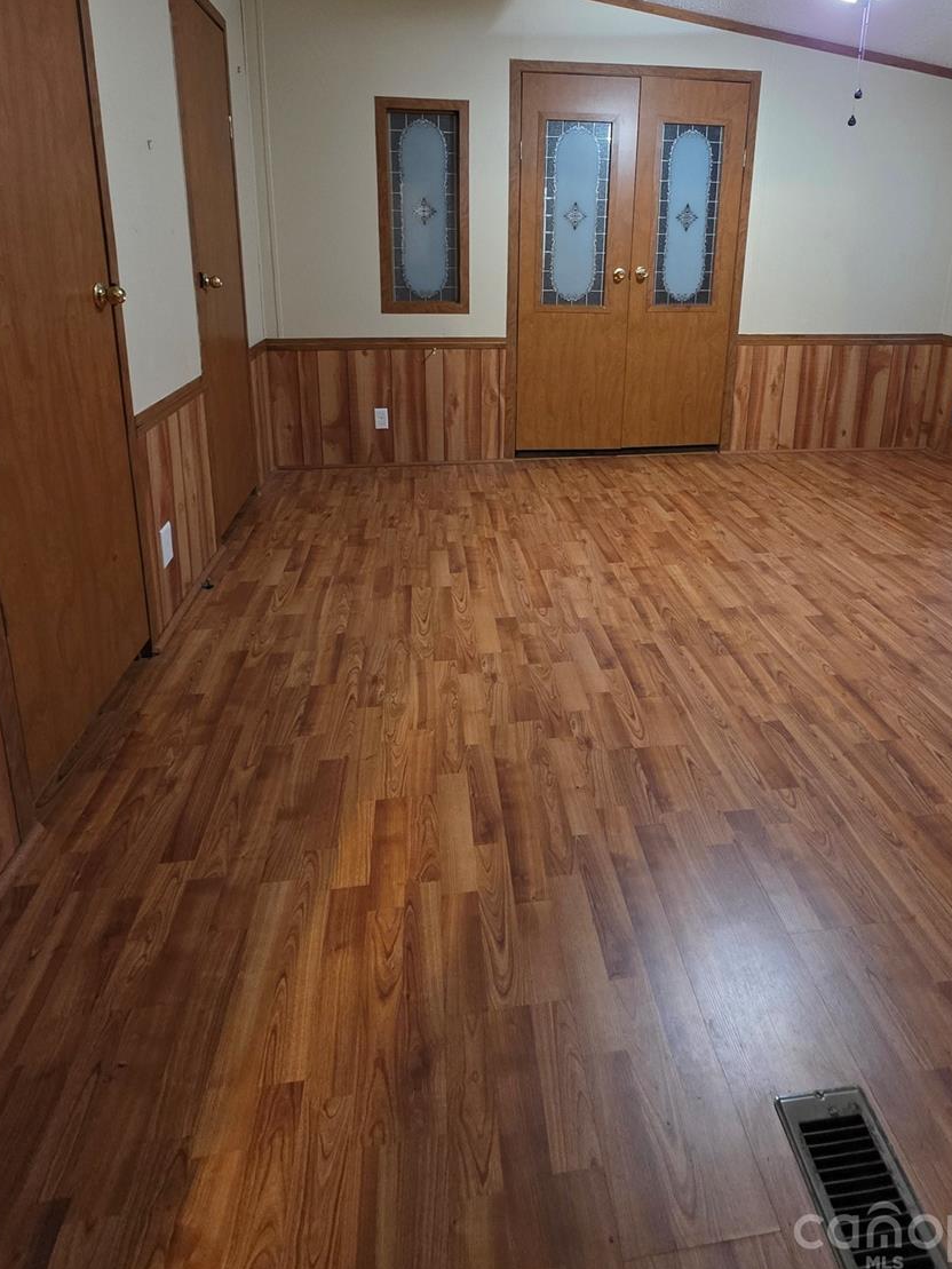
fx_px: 660
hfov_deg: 71.4
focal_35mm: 18
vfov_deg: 84.1
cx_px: 522
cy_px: 402
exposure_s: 1/60
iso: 1000
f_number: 1.9
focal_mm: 2.2
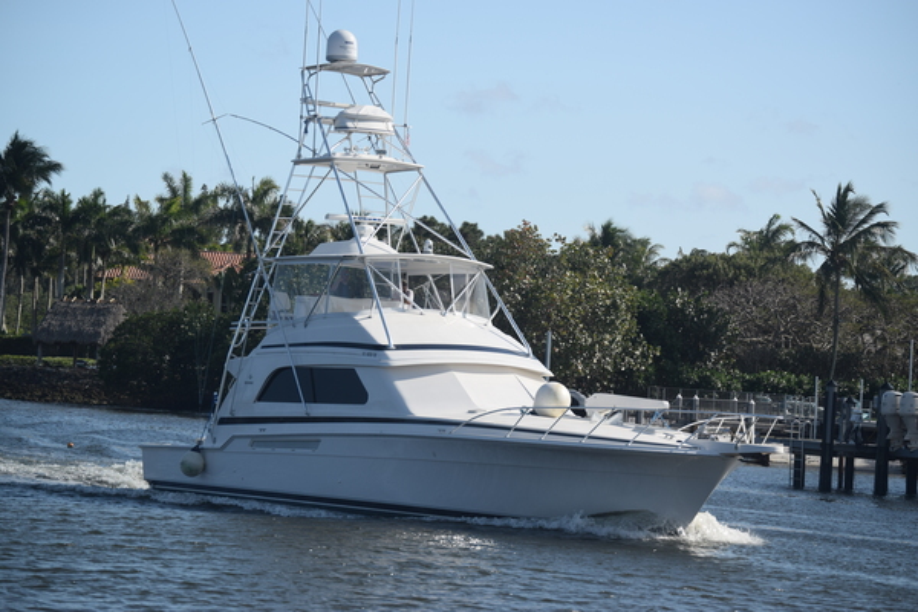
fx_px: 3442
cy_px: 306
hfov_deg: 15.2
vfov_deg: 10.2
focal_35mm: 135
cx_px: 459
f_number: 6.3
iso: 200
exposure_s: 1/640
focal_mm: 90
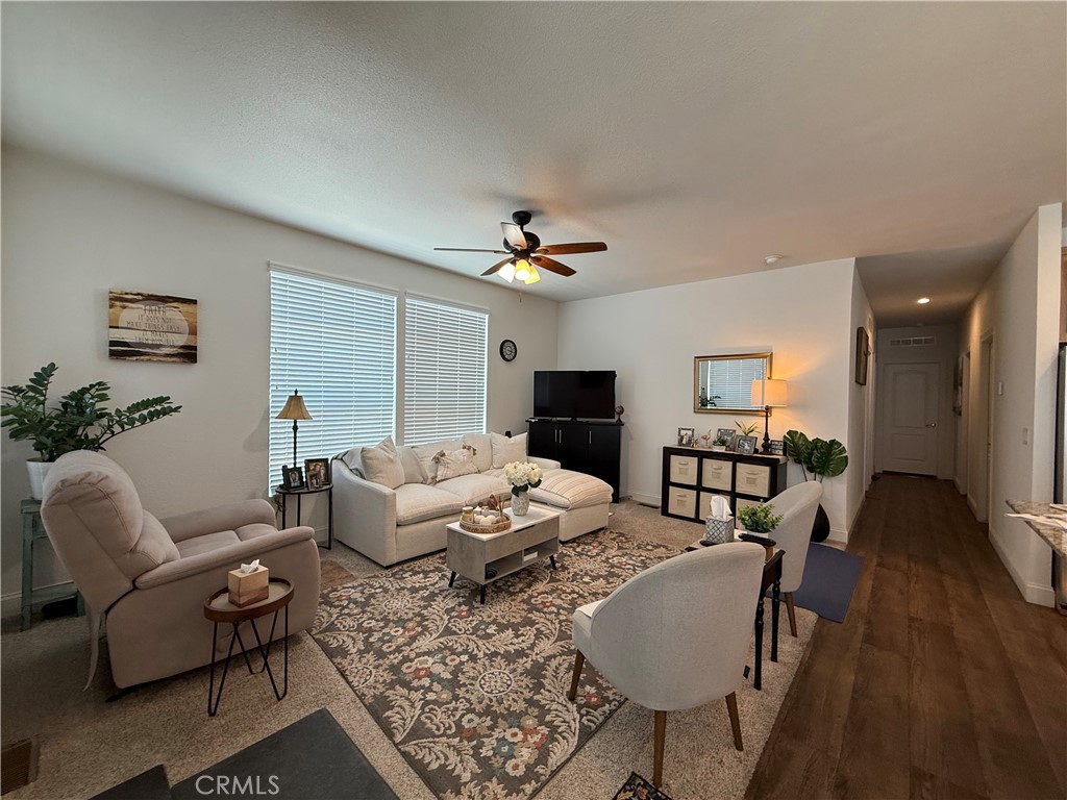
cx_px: 534
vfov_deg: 85.7
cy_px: 400
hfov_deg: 102.1
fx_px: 432
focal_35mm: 14
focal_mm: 2.22
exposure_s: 1/120
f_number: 2.2
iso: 200
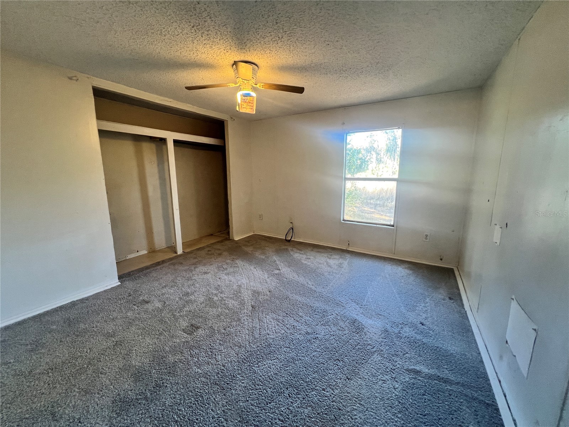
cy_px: 214
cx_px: 284
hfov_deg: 106.2
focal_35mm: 13
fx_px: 214
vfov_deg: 89.9
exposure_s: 1/60
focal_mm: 1.57
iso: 200
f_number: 1.8
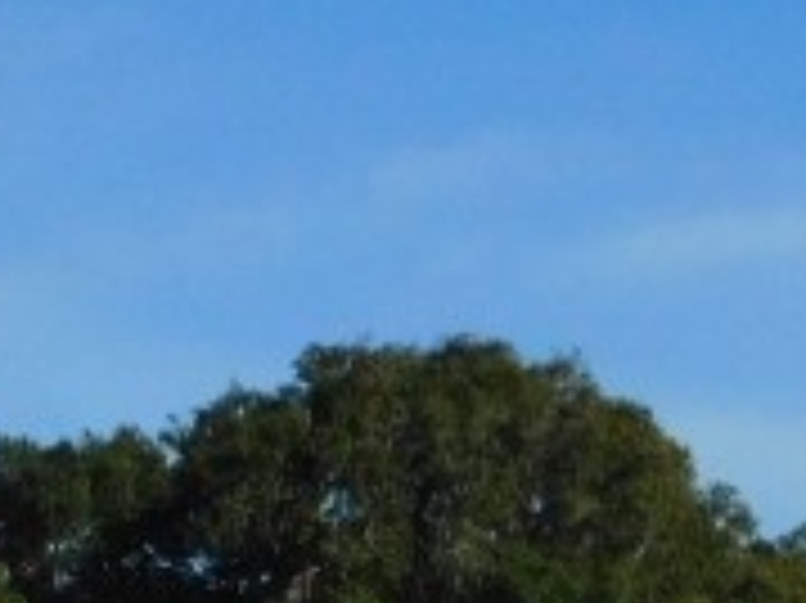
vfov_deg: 8.4
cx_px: 225
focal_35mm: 172
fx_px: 4002
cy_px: 882
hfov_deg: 11.5
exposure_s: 1/500
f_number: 6.4
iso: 125
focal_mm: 5.3
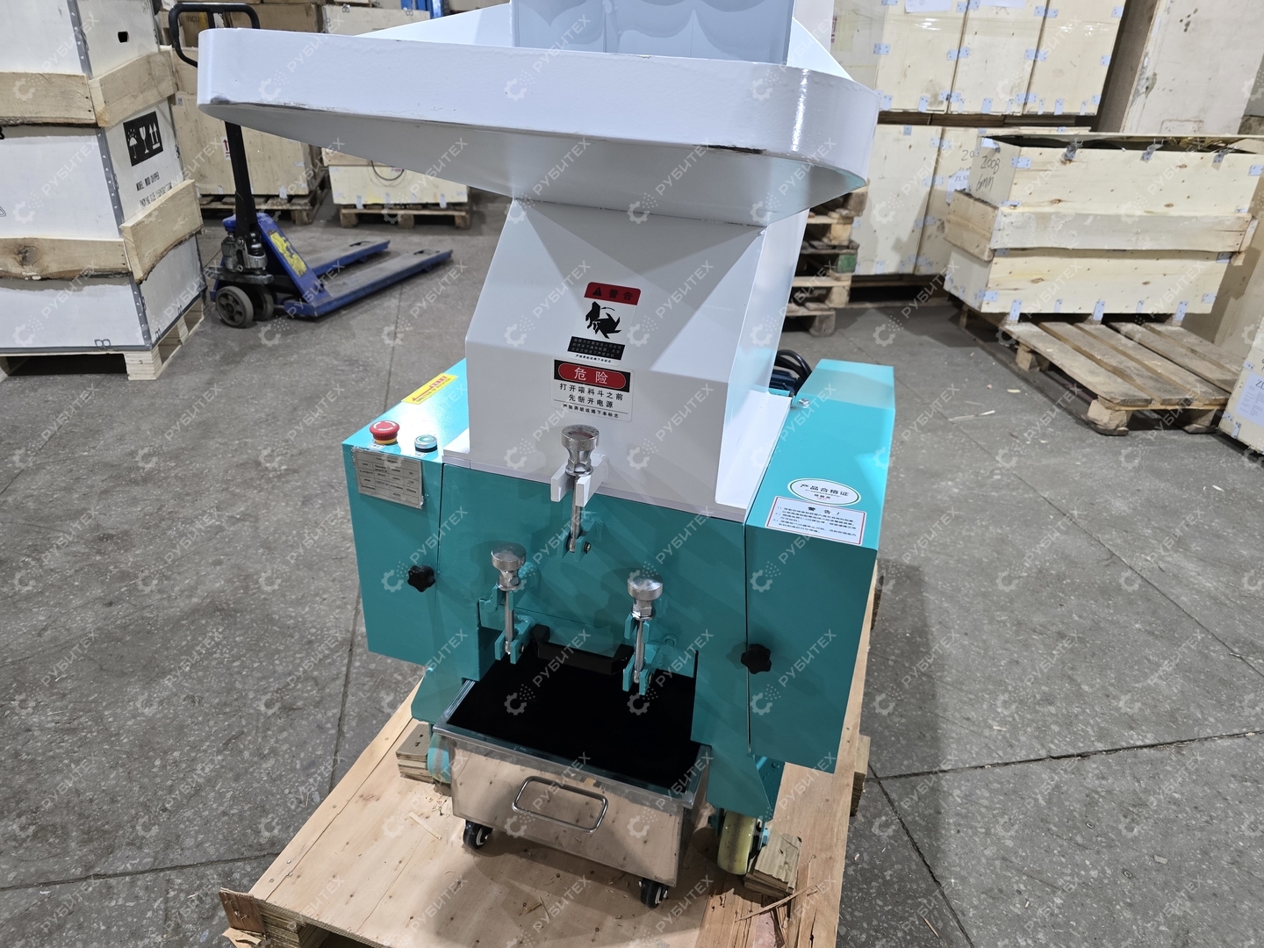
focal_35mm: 23
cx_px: 632
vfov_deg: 58.9
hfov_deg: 73.9
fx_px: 840
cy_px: 474
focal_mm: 6.3
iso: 320
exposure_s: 1/100
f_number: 1.7
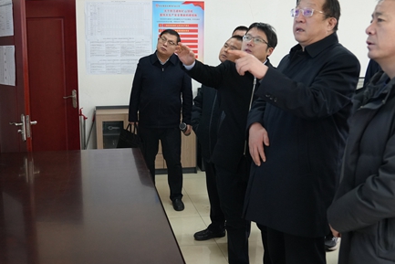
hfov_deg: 53.1
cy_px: 110
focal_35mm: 36
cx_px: 194
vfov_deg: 36.8
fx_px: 395
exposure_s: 1/160
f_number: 4
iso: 2000
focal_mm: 26
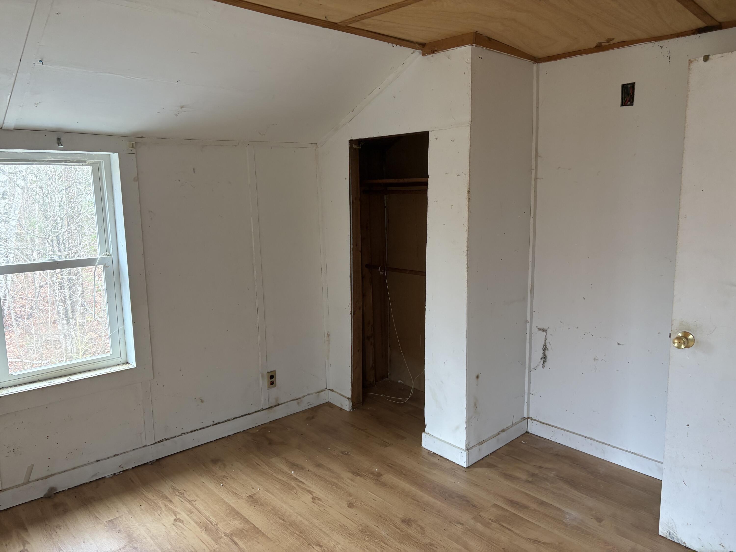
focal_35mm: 26
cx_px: 368
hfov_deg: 67.3
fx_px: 553
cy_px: 276
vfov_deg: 53.1
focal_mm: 5.96
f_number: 1.6
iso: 125
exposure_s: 1/79
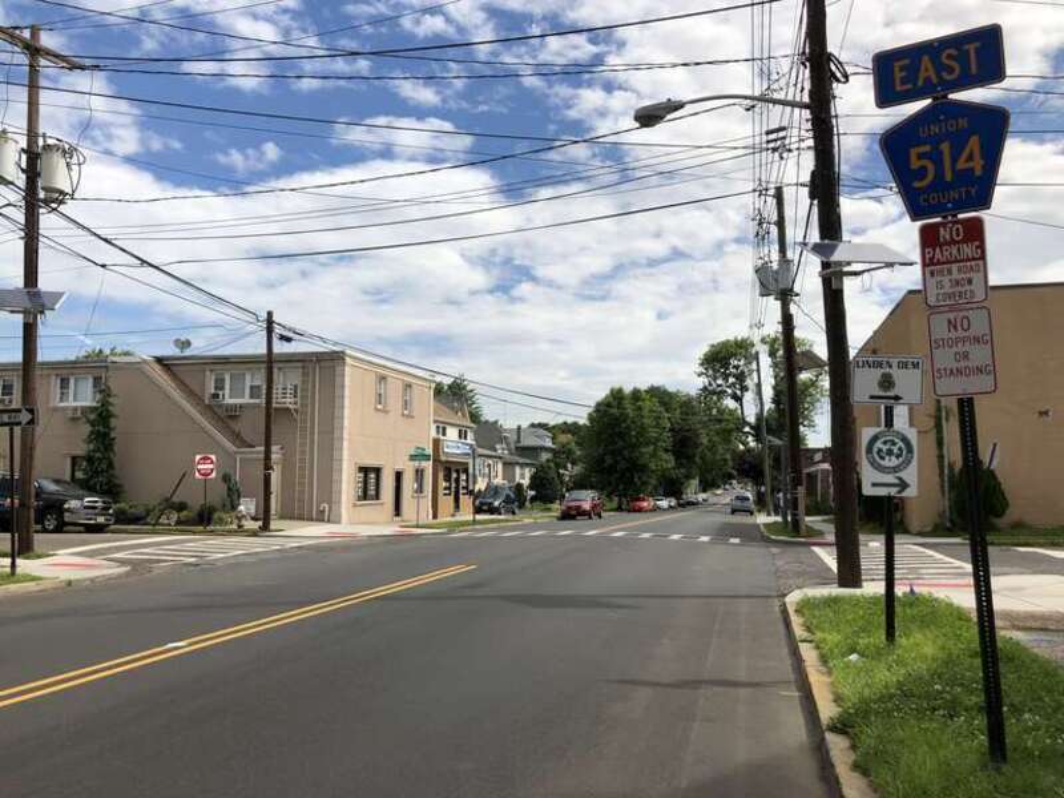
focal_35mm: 28
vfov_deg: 49.7
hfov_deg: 63.4
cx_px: 532
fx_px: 861
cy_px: 399
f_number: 1.8
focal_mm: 4
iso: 20
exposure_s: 1/3472
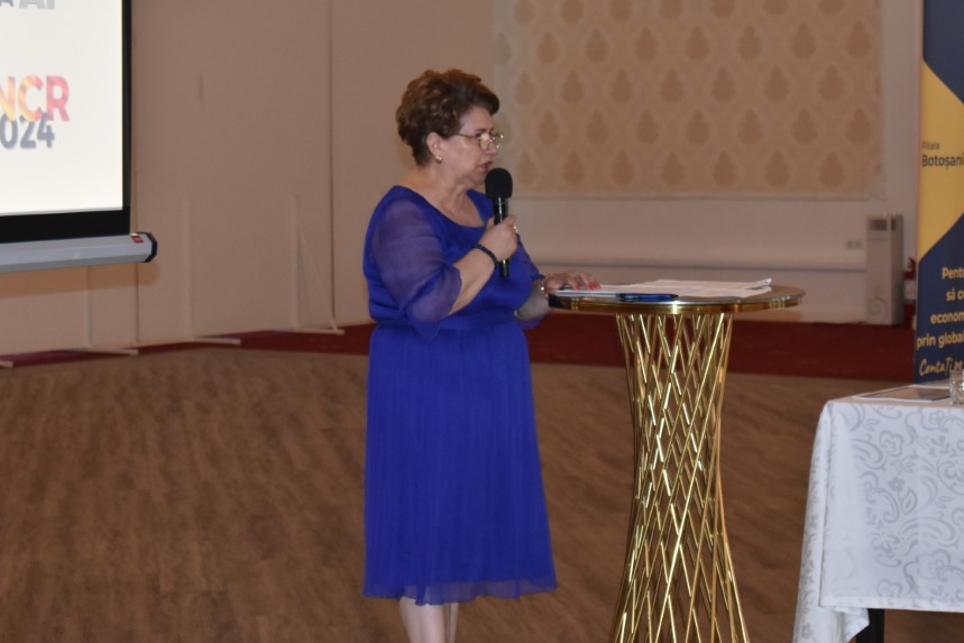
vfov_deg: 12.4
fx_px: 2964
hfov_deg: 18.5
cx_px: 414
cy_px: 273
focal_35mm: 111
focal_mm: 55
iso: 1600
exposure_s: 1/100
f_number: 5.6
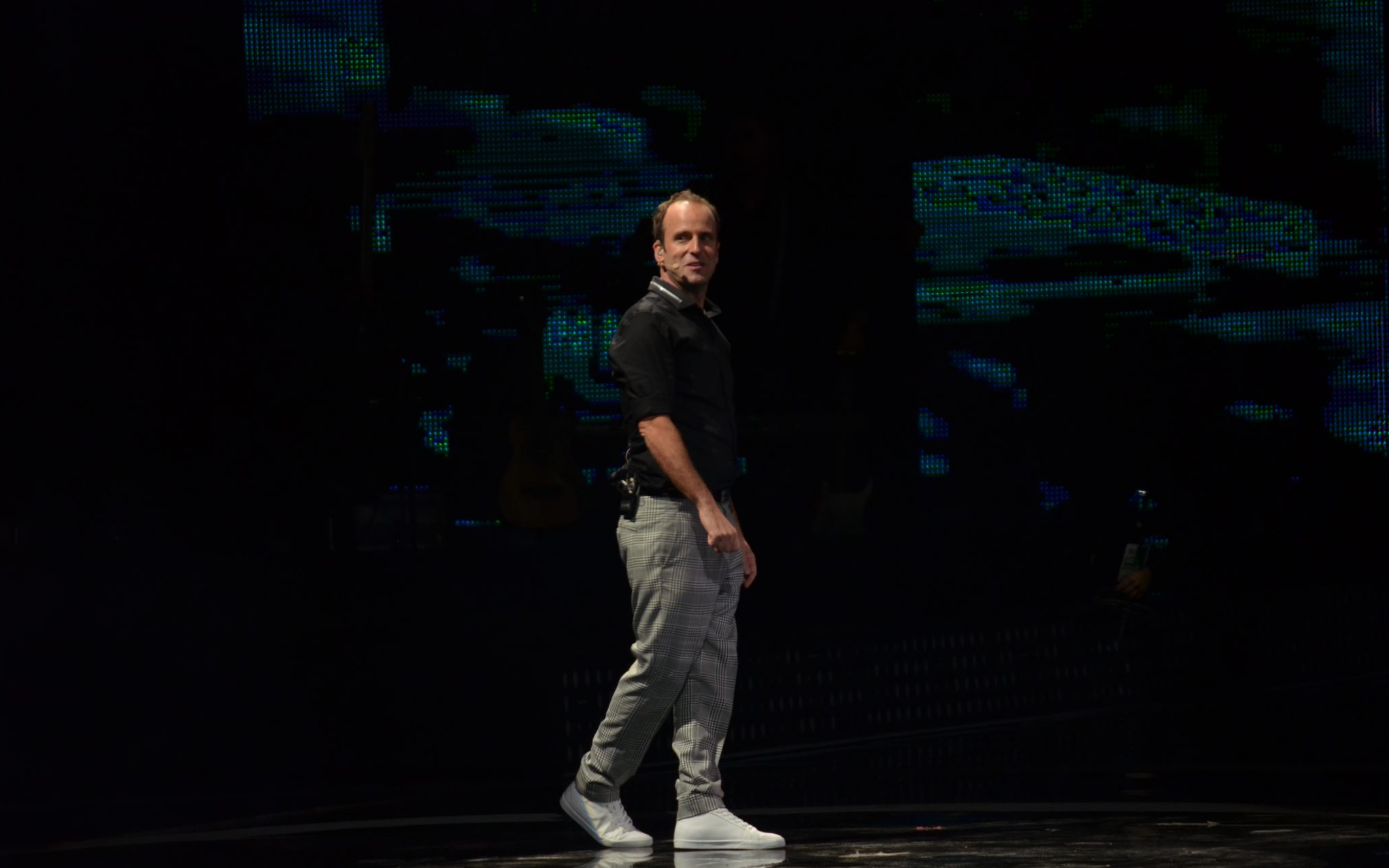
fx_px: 11583
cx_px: 694
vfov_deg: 4.3
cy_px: 452
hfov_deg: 6.9
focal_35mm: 306
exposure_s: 1/125
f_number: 5.6
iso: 800
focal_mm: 200
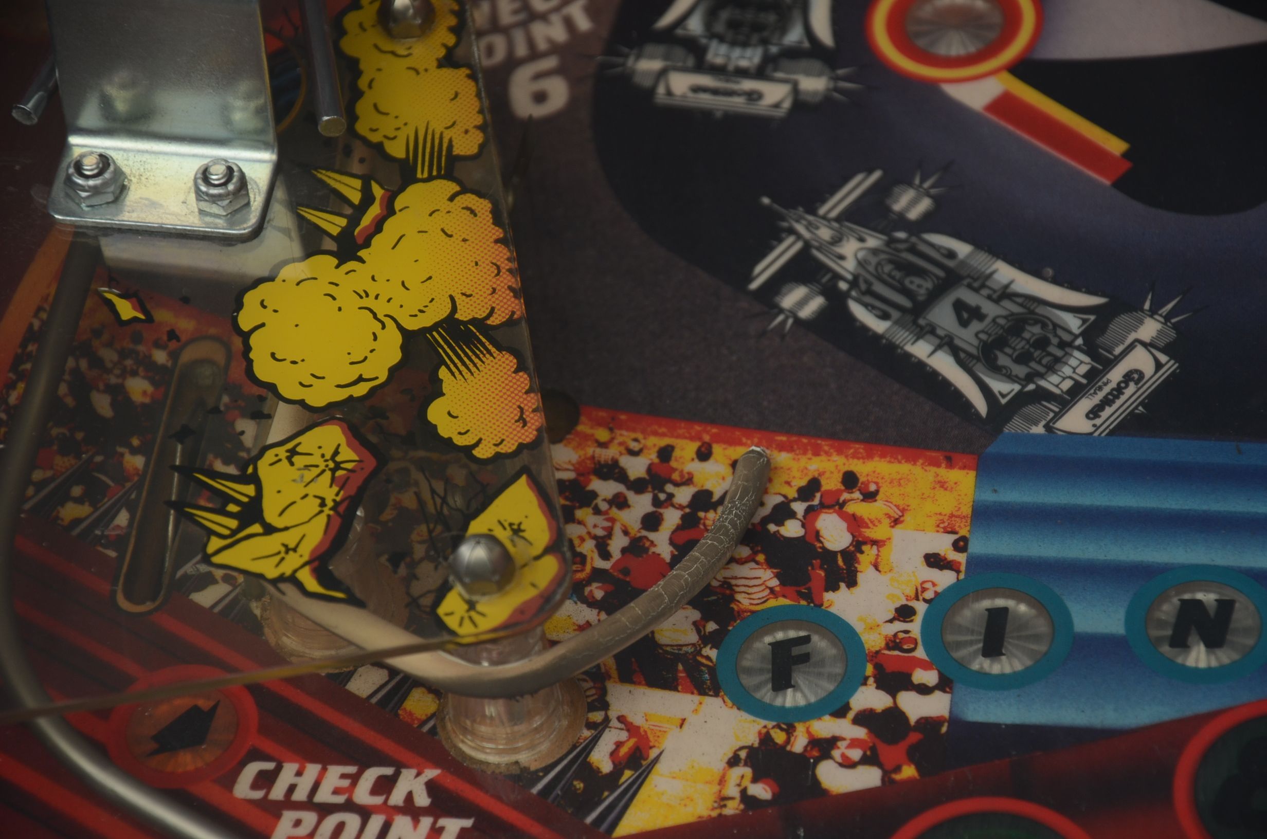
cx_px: 634
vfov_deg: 8.7
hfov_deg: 13.1
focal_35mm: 158
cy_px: 420
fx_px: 5532
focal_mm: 105
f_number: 5.6
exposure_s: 1/60
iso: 250
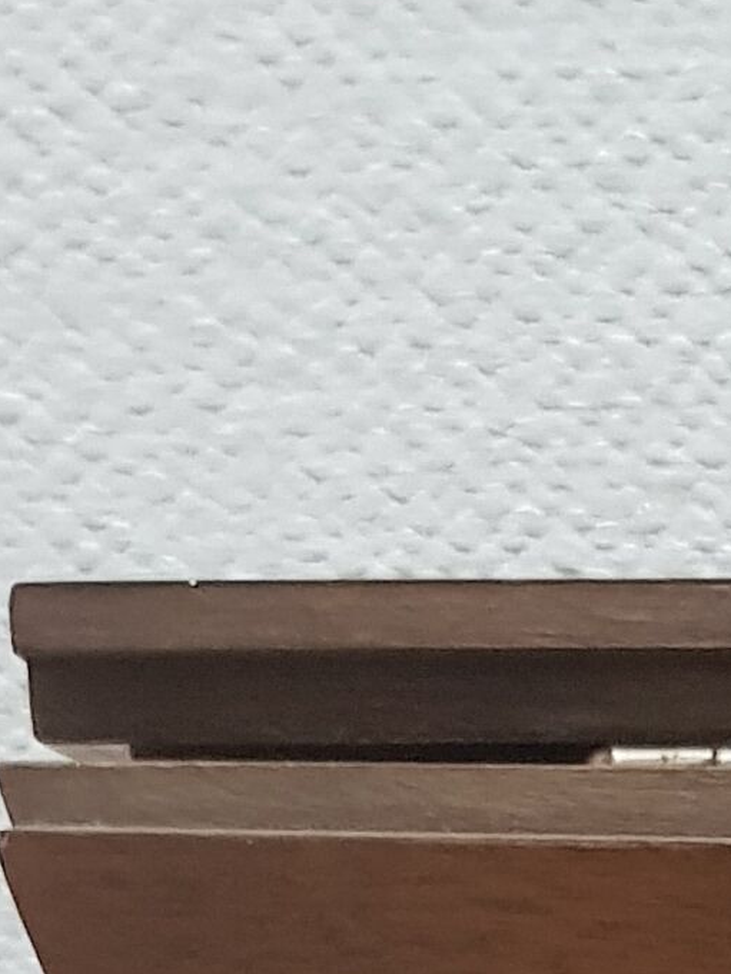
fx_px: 4335
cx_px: 1974
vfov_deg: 10.7
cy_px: 2430
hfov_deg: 8.5
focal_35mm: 154
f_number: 1.7
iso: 250
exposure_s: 1/17
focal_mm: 4.2
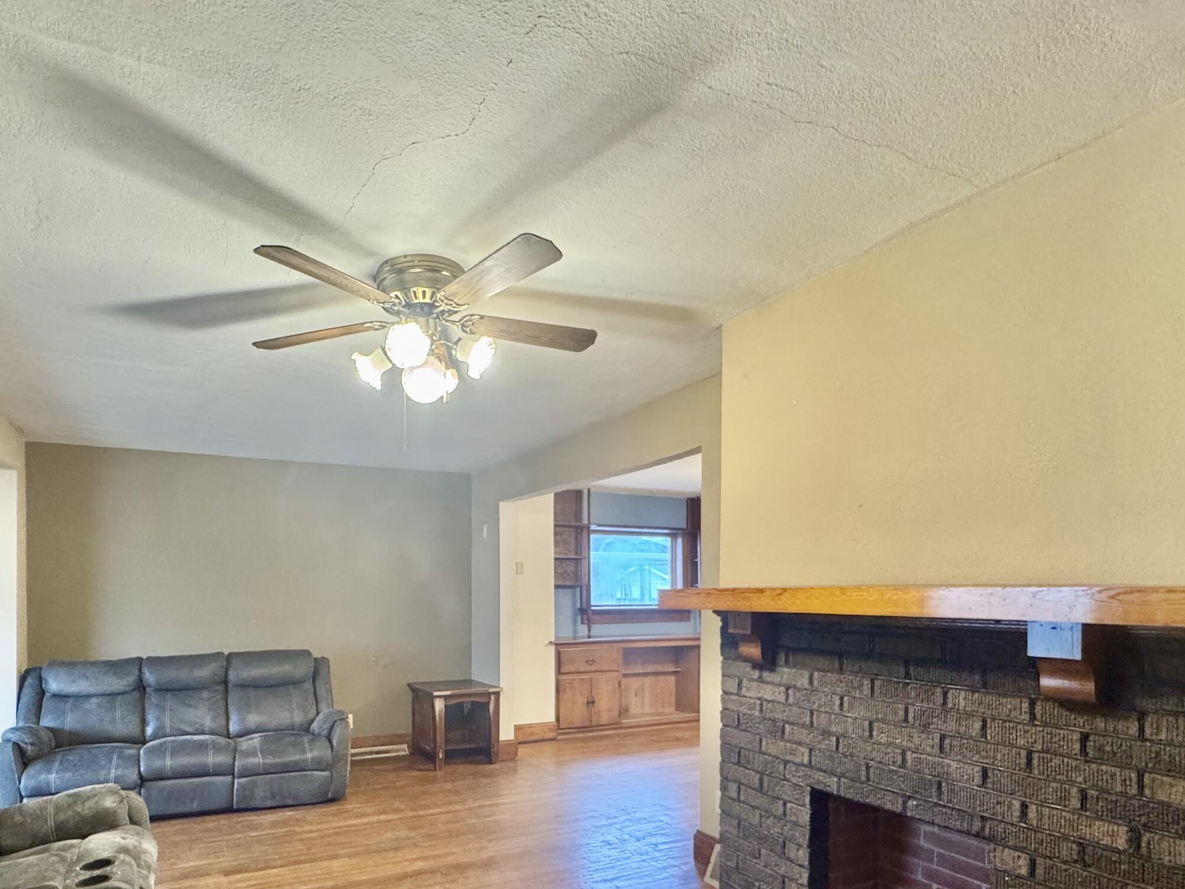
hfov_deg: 78.3
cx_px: 490
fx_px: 719
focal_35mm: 21
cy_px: 602
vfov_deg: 61.7
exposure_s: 1/60
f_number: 2.2
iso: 400
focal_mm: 2.22
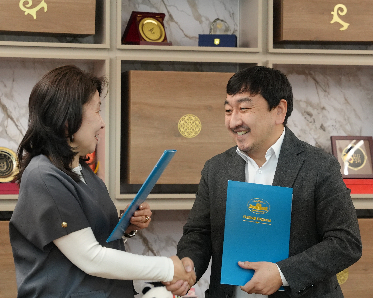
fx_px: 1393
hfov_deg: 15.2
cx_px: 205
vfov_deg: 12.2
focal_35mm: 126
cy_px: 138
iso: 2000
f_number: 4
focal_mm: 57.9
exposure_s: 1/160
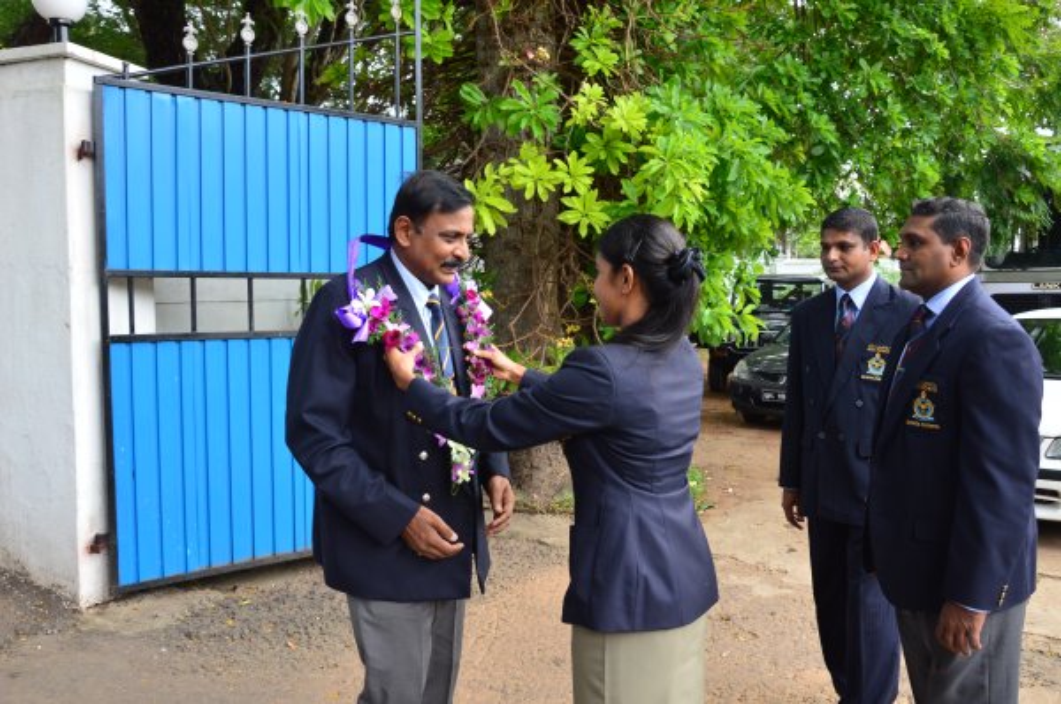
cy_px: 352
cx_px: 530
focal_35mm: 32
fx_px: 927
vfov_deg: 41.6
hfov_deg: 59.6
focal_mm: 21
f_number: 7.1
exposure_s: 1/100
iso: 400
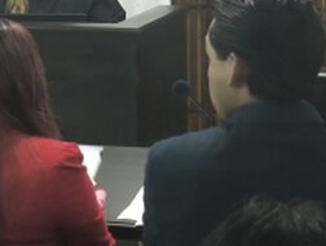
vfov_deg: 10.2
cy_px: -58
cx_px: 108
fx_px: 1359
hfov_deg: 13.7
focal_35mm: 144
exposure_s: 1/30
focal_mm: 4.71
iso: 800
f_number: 1.7
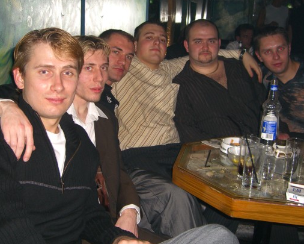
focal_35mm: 44
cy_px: 113
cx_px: 139
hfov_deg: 42.0
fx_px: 396
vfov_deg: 34.1
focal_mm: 7.9
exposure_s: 1/60
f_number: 2.8
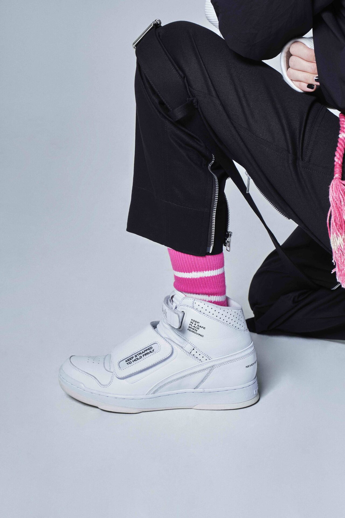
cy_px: 259
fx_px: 977
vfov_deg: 29.7
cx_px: 172
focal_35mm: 68
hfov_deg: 20.0
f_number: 5.6
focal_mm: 45.5
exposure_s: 1/125
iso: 100
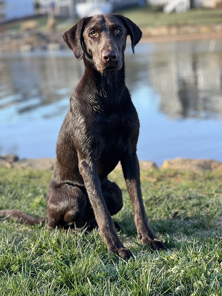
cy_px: 148
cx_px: 111
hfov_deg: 19.1
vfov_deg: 25.3
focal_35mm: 77
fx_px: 658
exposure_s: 1/121
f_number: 2.8
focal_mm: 9
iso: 32
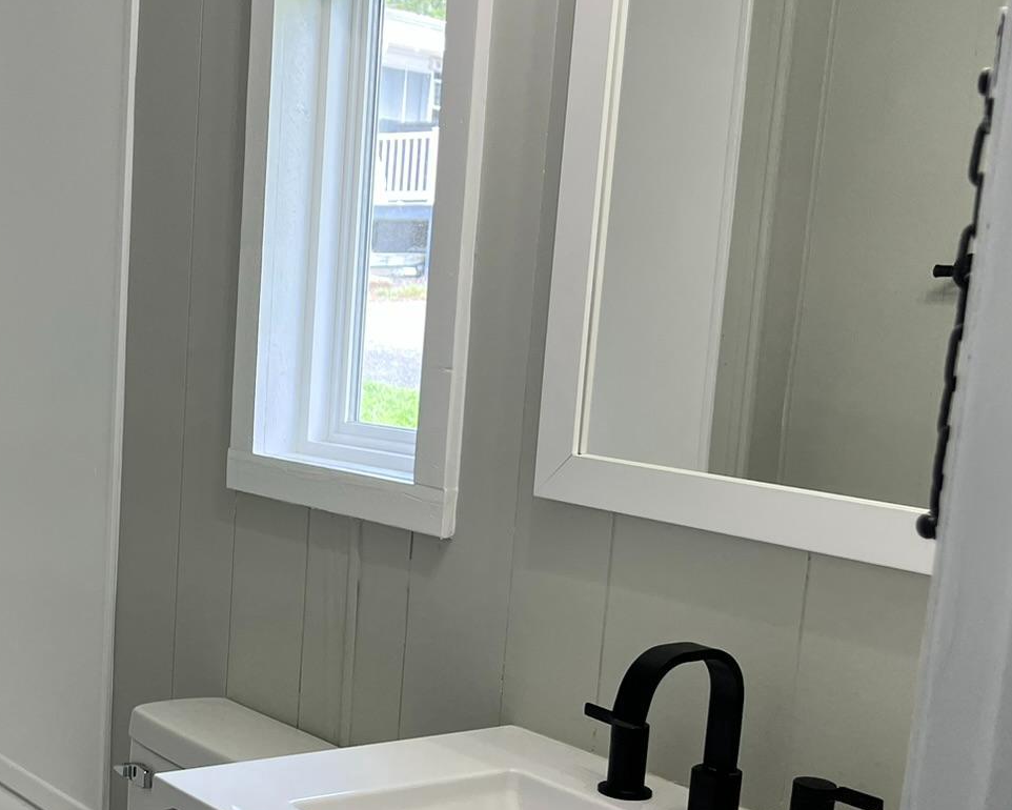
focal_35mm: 54
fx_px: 1618
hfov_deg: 33.0
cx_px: 102
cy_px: 552
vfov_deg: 27.9
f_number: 1.5
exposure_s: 1/120
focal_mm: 5.7
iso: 50
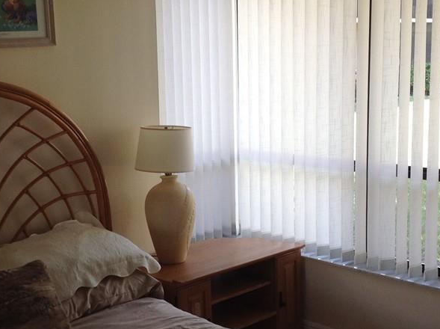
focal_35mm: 61
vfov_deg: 24.0
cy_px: 165
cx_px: 193
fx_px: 774
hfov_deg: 31.7
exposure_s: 1/120
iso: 50
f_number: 2.4
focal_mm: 4.28
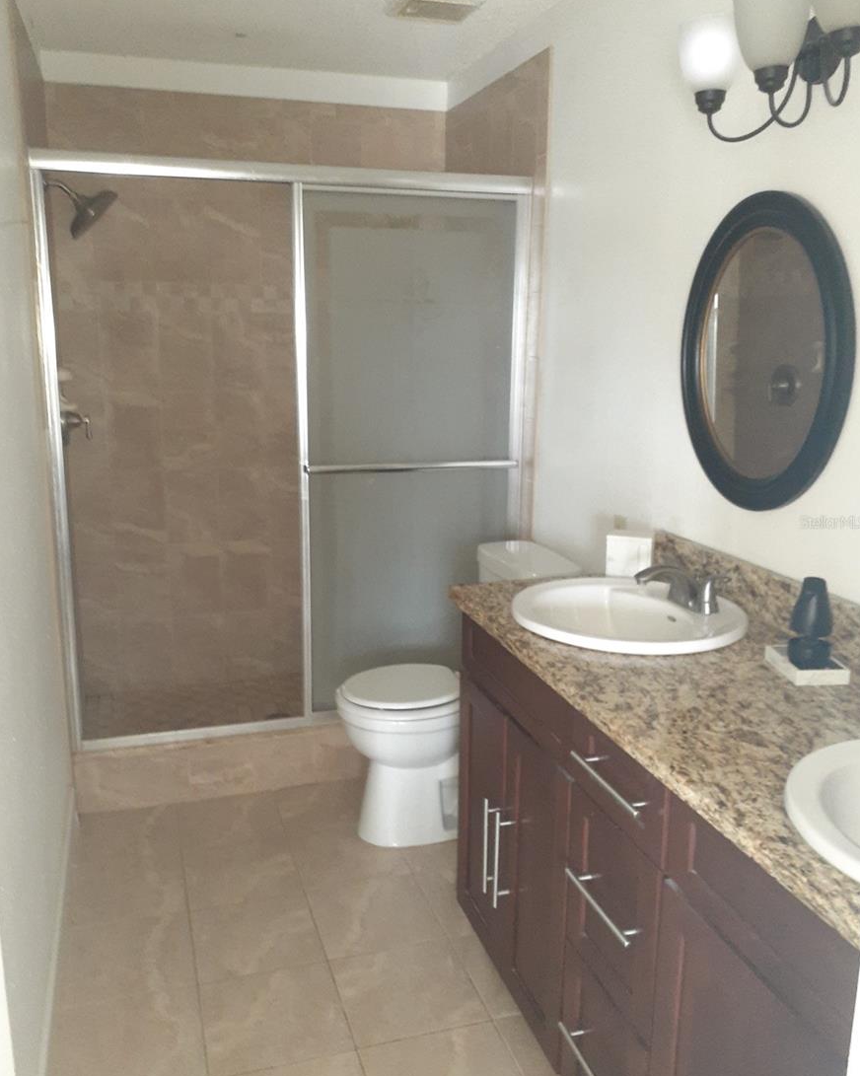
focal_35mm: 29
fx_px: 923
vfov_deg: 60.5
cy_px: 522
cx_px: 426
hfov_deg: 49.9
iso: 400
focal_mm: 3.6
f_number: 1.9
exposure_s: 1/24
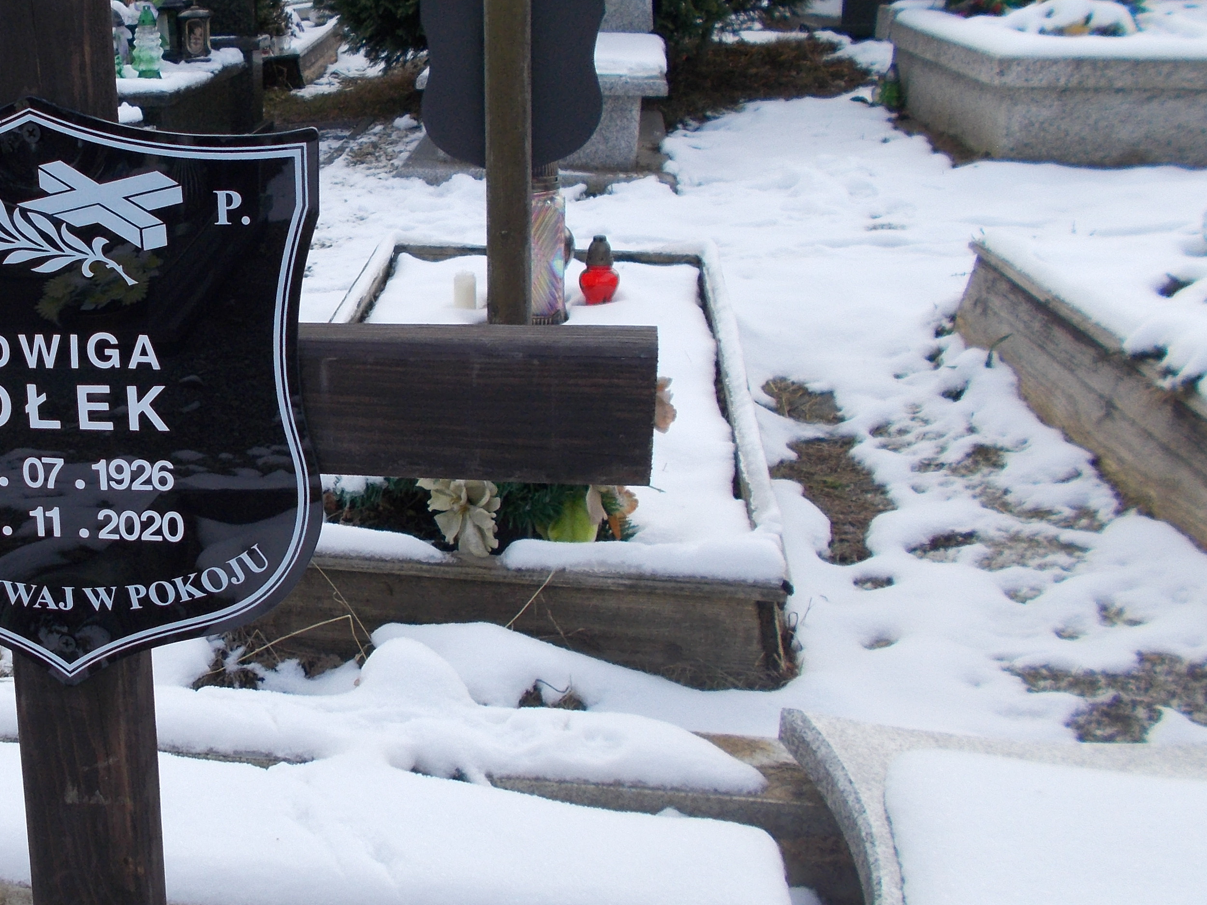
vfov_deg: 30.2
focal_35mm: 48
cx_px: 100
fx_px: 1674
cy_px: 399
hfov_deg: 36.9
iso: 80
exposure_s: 1/320
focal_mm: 4.6
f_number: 3.2
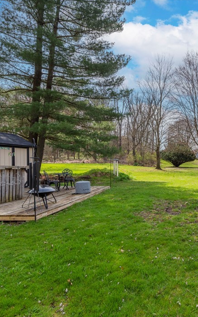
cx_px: 173
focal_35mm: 22
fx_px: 190
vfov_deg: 79.6
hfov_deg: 49.8
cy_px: 162
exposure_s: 1/250
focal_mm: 14
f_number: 9
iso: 200
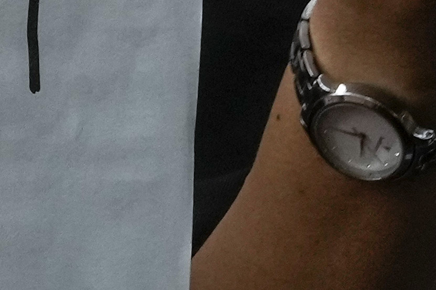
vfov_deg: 1.3
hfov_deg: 1.9
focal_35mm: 1064
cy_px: -296
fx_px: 12880
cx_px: -737
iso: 800
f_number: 10
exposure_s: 1/160
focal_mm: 105
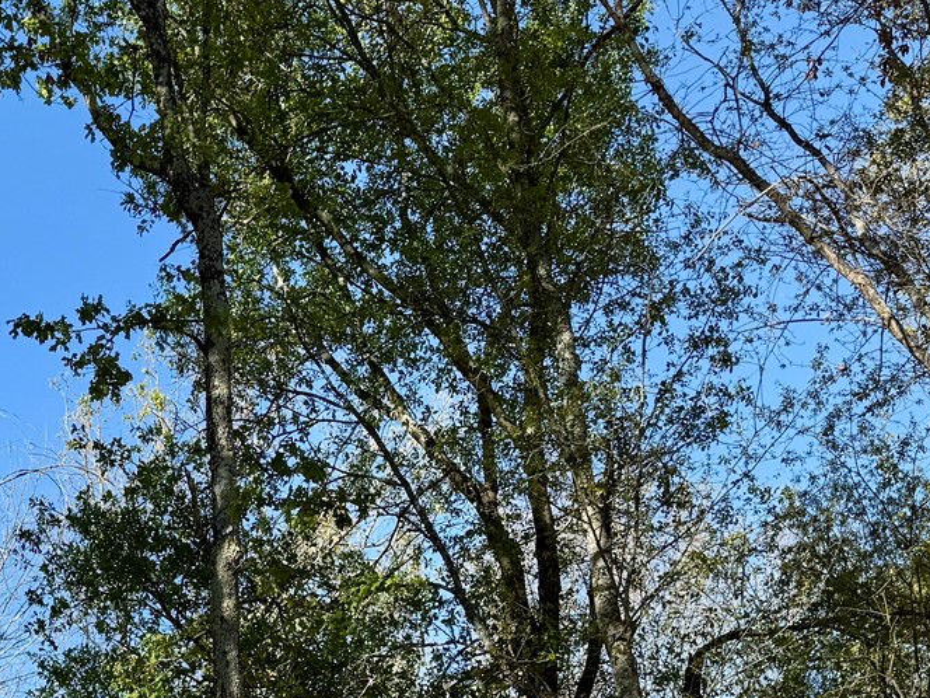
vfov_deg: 18.5
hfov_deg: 25.3
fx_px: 1988
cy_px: 919
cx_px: 43
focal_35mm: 74
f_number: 1.78
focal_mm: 6.76
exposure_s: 1/2232
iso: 80
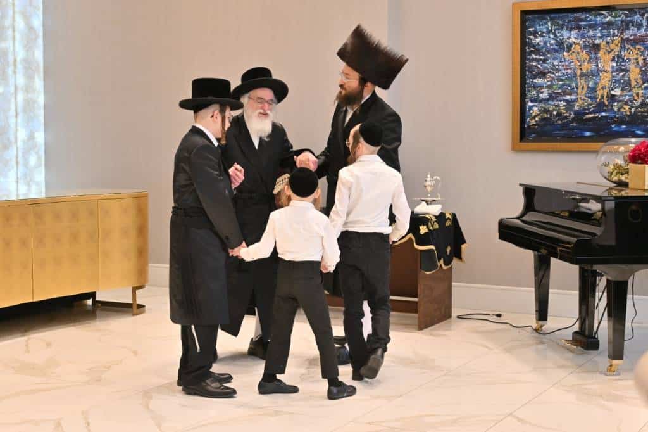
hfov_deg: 35.1
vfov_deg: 23.8
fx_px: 1026
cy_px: 216
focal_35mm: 57
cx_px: 324
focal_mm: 38
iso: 640
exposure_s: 1/200
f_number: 4
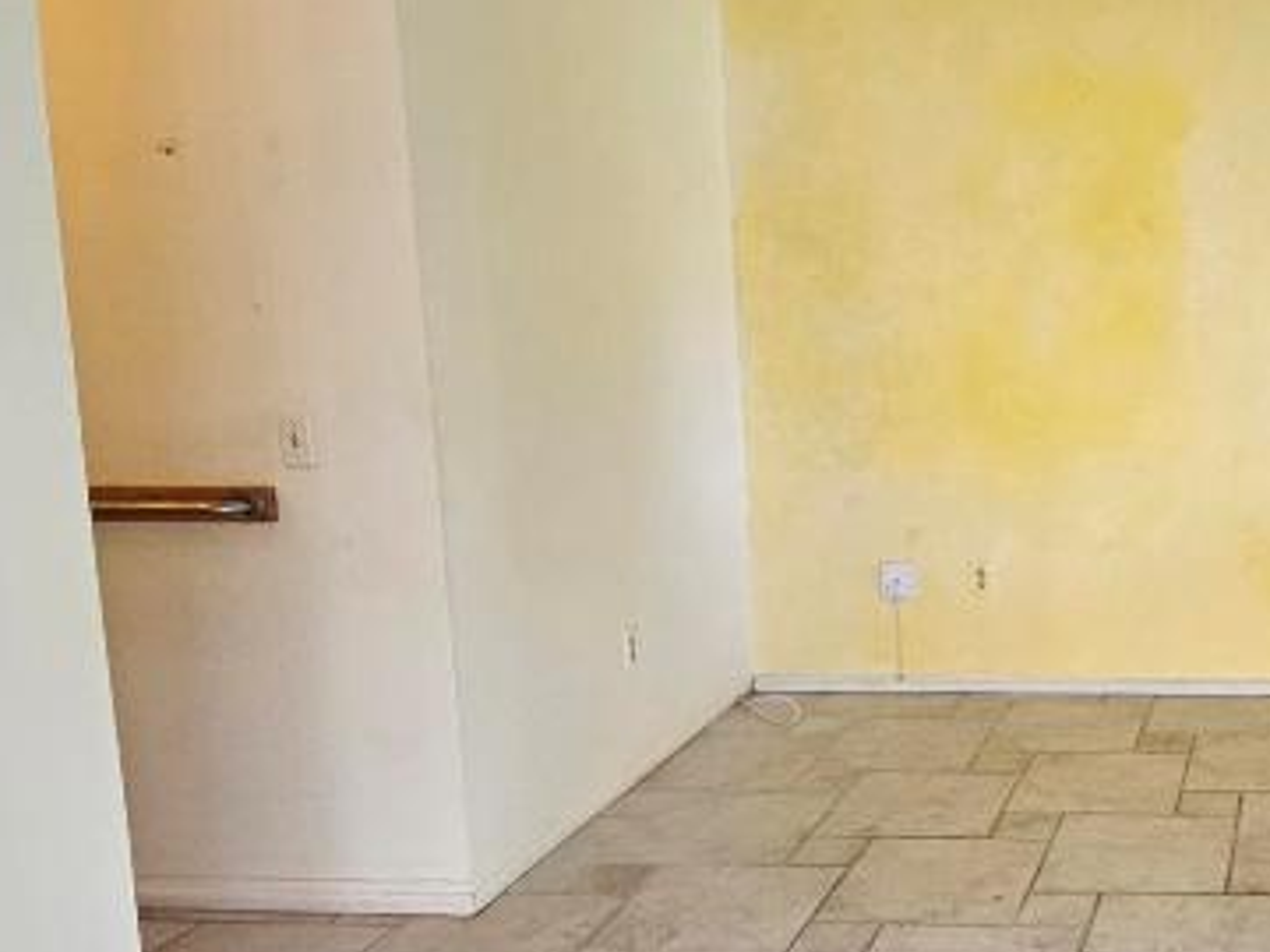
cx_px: 1238
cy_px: 388
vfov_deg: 38.5
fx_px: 1357
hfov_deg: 43.7
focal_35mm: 37
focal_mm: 2.2
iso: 160
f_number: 2.2
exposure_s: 1/60
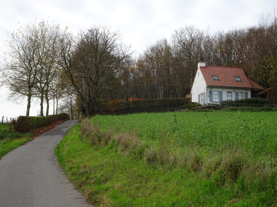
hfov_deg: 27.8
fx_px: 560
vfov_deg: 21.0
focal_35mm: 70
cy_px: 104
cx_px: 138
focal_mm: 12.01
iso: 80
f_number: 5
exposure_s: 1/125
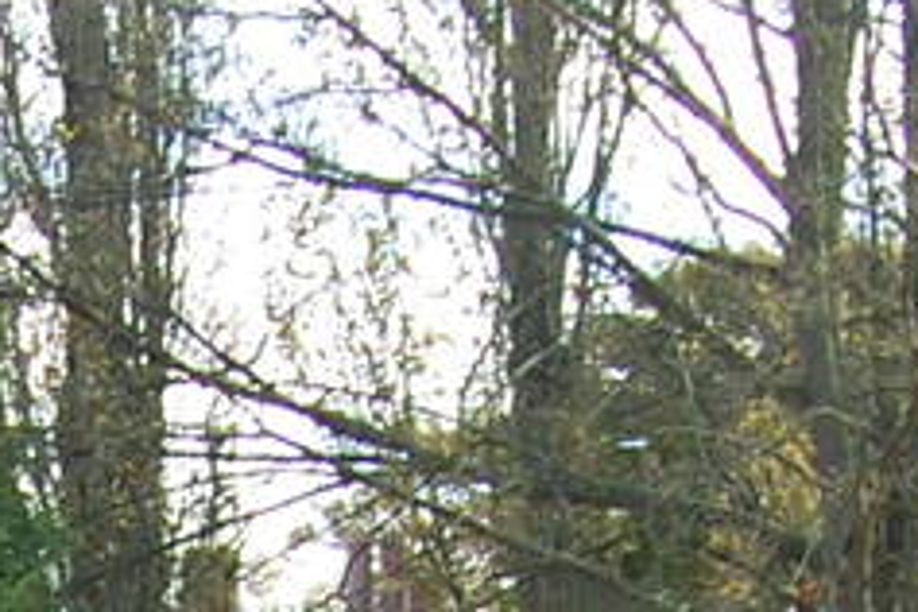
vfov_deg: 6.8
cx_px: -391
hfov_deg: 10.9
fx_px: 4641
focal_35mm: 182
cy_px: 1836
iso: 250
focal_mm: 18
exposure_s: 1/125
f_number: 5.6
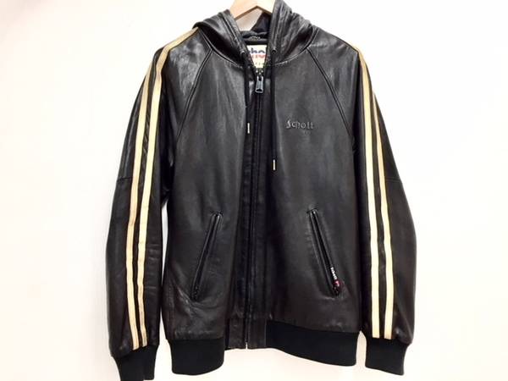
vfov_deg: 48.2
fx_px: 426
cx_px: 254
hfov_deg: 61.7
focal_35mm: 29
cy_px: 190
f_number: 2.2
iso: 80
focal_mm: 4.15
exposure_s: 1/30
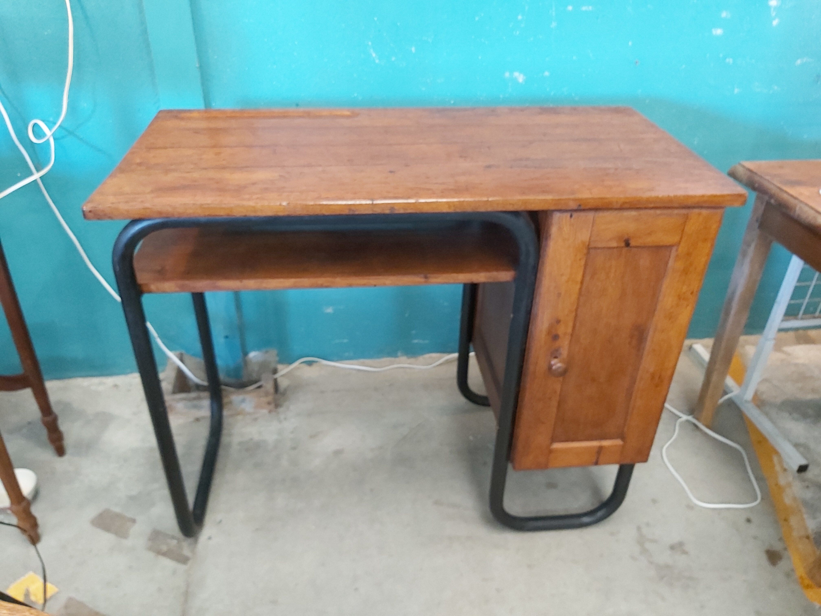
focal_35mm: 26
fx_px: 617
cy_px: 308
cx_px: 410
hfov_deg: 67.3
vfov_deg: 53.1
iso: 400
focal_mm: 3.92
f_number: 1.7
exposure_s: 1/25
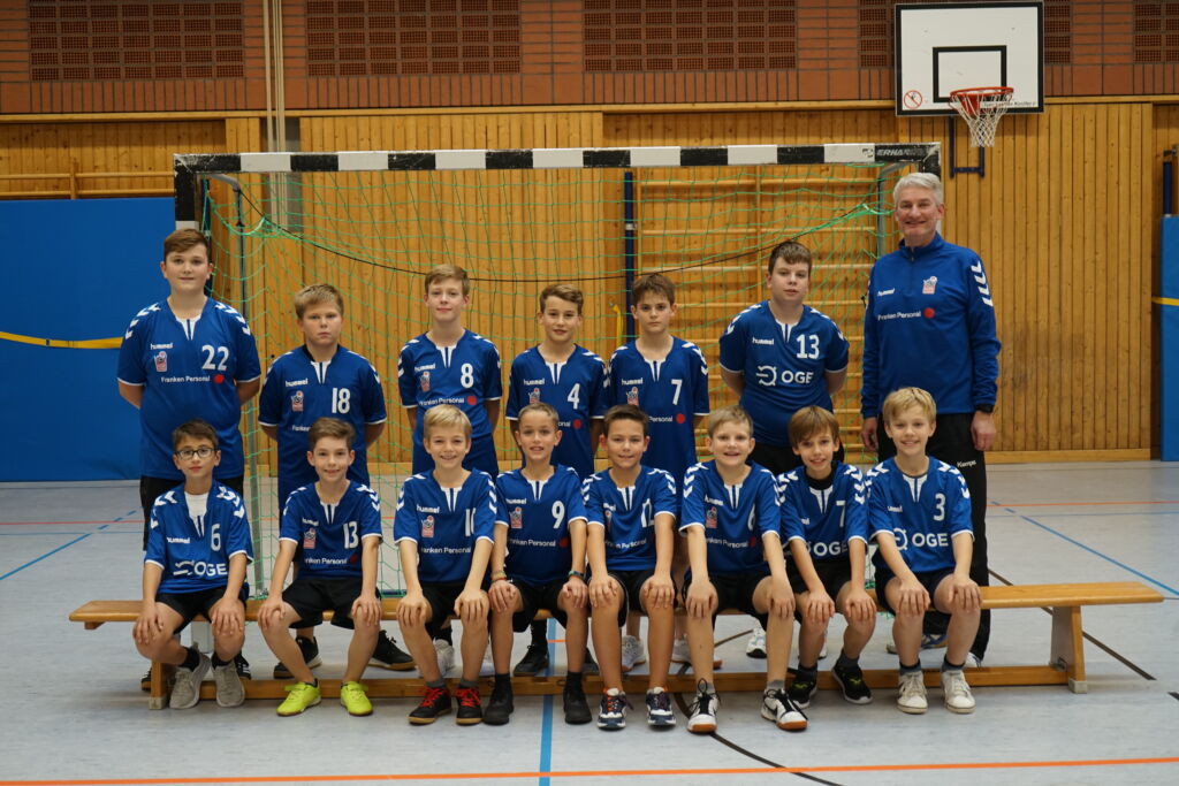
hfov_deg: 41.9
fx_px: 1539
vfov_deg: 28.7
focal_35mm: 47
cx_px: 590
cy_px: 393
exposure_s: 1/100
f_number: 4.5
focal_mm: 47
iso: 640
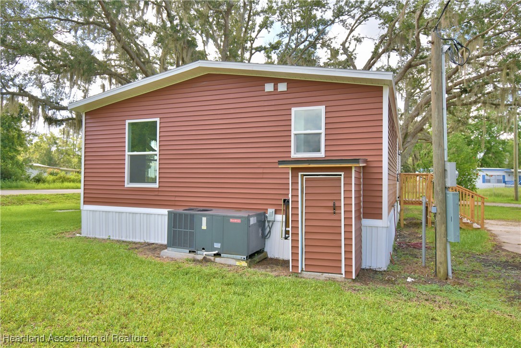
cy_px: 174
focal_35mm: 24
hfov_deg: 73.7
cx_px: 260
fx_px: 347
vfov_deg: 53.1
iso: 200
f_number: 5.3
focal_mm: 16
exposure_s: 1/400
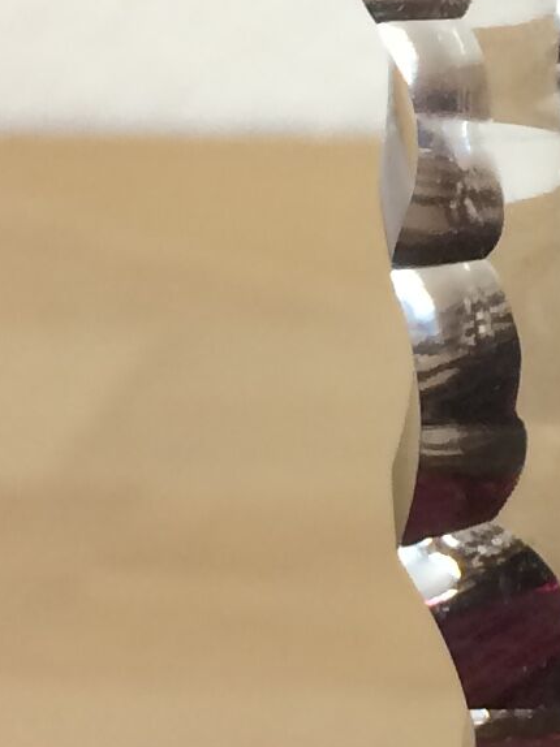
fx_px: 3562
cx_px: 1043
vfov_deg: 11.8
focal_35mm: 165
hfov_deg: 8.6
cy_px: -42
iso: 40
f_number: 2.2
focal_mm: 4.15
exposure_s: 1/33
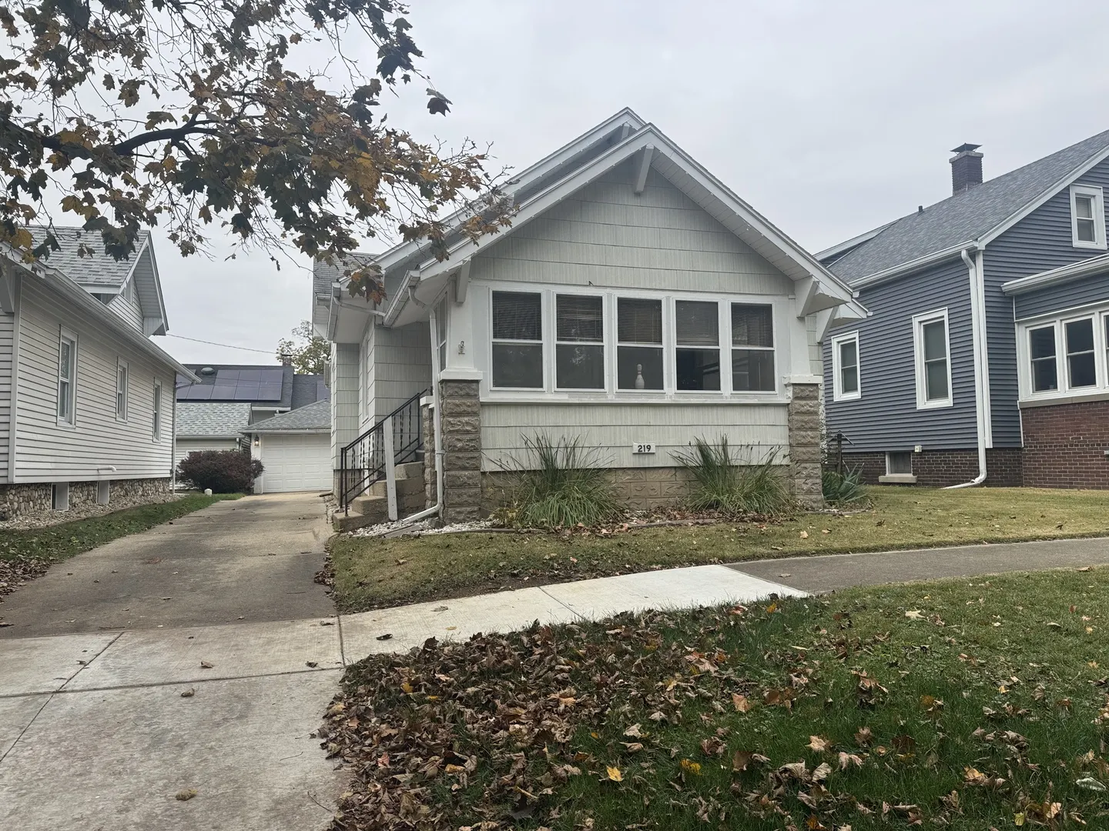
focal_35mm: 24
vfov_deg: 56.8
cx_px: 554
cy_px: 416
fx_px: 769
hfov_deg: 71.6
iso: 80
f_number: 1.78
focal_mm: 6.76
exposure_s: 1/2174
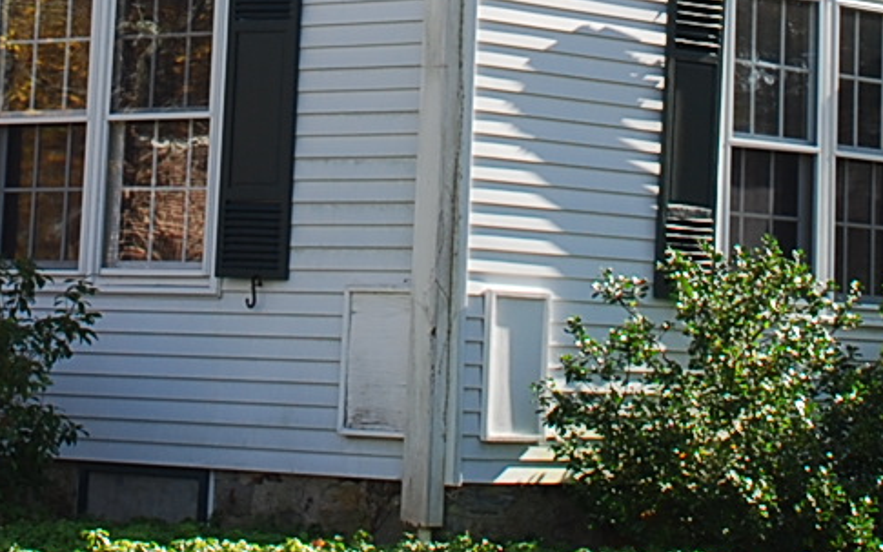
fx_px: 3826
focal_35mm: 159
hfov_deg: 13.2
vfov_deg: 8.1
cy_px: -286
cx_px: 401
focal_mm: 26
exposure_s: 1/160
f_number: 6.3
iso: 100
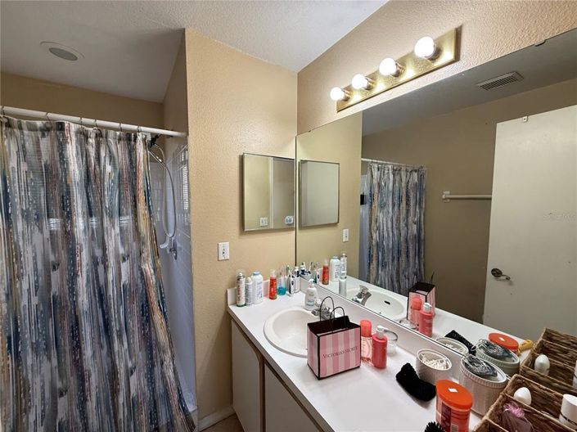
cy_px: 216
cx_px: 288
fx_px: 233
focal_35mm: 14
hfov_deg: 102.1
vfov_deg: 85.6
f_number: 2.2
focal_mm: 2.22
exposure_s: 1/120
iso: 200
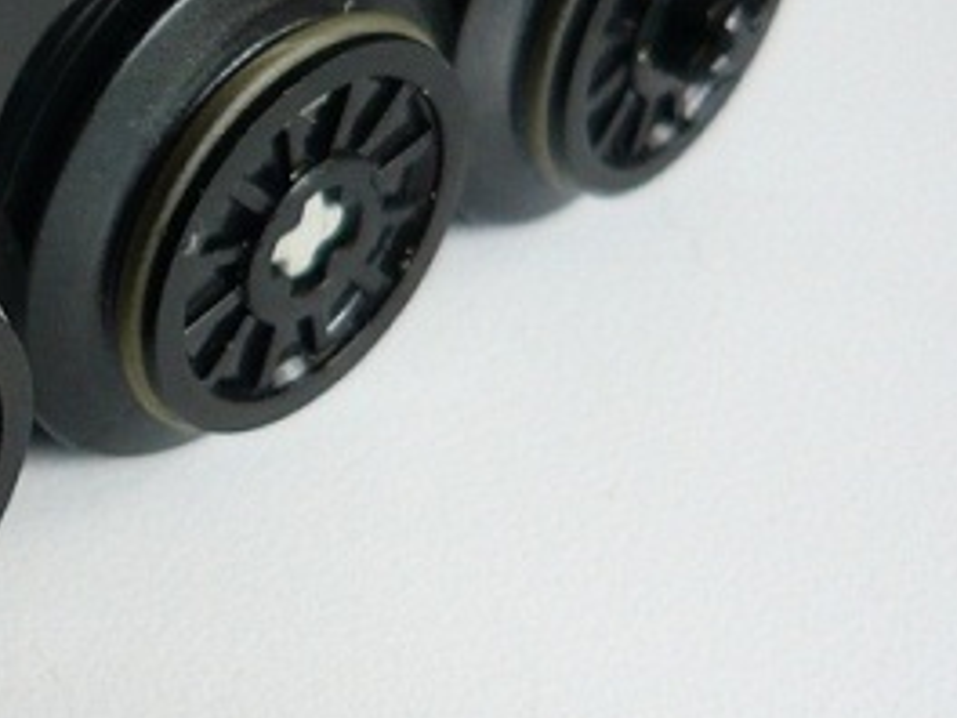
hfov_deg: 18.6
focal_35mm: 100
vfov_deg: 14.7
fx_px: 2765
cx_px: -203
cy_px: 199
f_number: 2.8
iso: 100
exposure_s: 1/40
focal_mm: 5.5
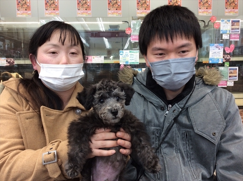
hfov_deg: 56.9
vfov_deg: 44.0
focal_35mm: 32
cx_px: 122
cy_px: 90
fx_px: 224
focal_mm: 3.3
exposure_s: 1/24
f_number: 2.4
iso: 40
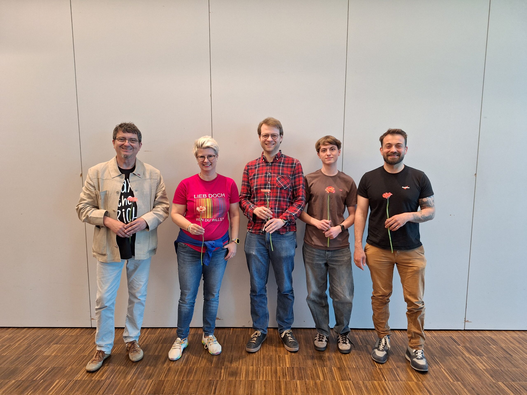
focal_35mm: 23
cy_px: 198
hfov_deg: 73.9
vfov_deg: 58.9
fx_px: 350
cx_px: 264
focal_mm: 5.54
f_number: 1.8
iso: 160
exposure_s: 1/50
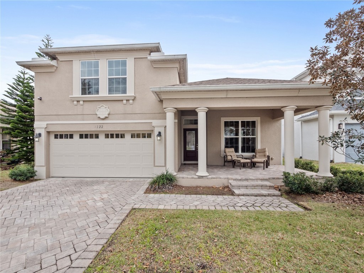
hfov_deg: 102.1
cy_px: 136
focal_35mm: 14
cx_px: 182
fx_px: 147
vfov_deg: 85.7
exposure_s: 1/320
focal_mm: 7
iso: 200
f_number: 6.3
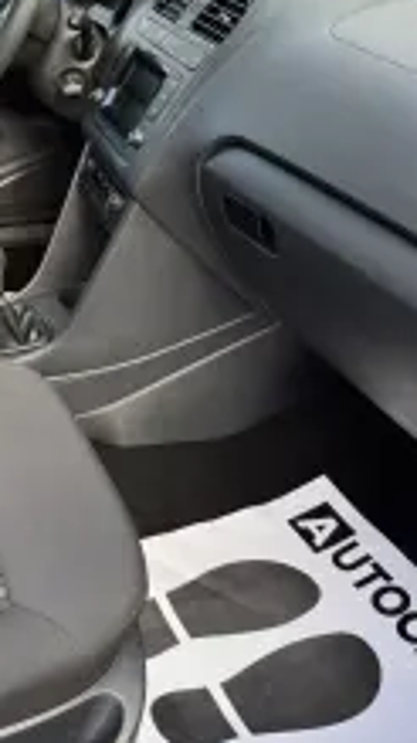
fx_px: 846
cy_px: 299
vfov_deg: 47.1
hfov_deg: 26.6
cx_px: 27
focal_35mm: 43
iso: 80
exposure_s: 1/209
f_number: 1.78
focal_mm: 6.76
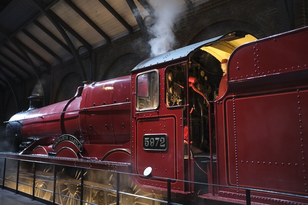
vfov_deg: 37.9
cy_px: 102
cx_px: 154
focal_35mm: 35
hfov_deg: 54.4
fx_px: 299
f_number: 2
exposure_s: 1/58
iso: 1600
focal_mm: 23
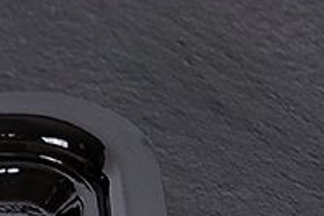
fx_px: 5715
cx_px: -566
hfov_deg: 3.2
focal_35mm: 635
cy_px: 434
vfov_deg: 2.2
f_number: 9
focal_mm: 105
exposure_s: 1/160
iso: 100
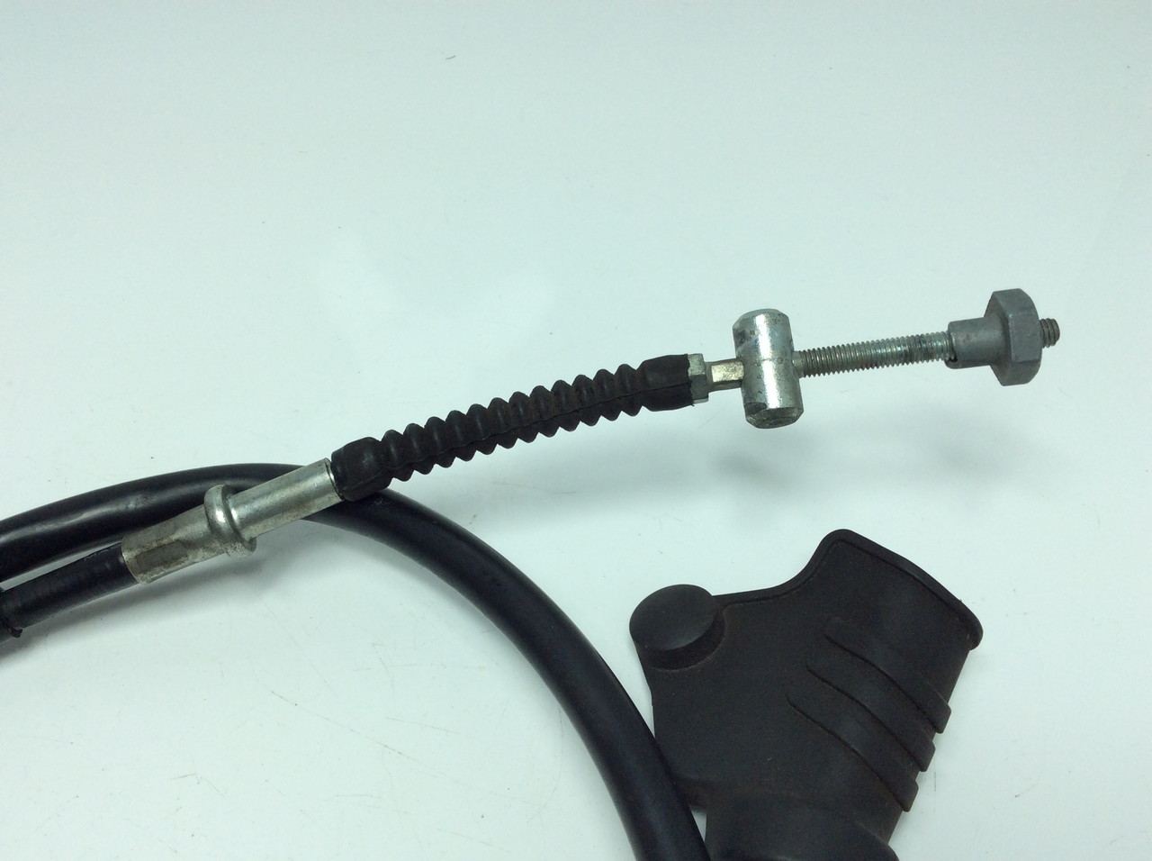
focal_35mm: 32
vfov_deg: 44.1
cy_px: 430
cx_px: 576
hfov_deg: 56.9
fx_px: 1063
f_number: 2.4
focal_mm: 3.3
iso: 32
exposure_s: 1/506
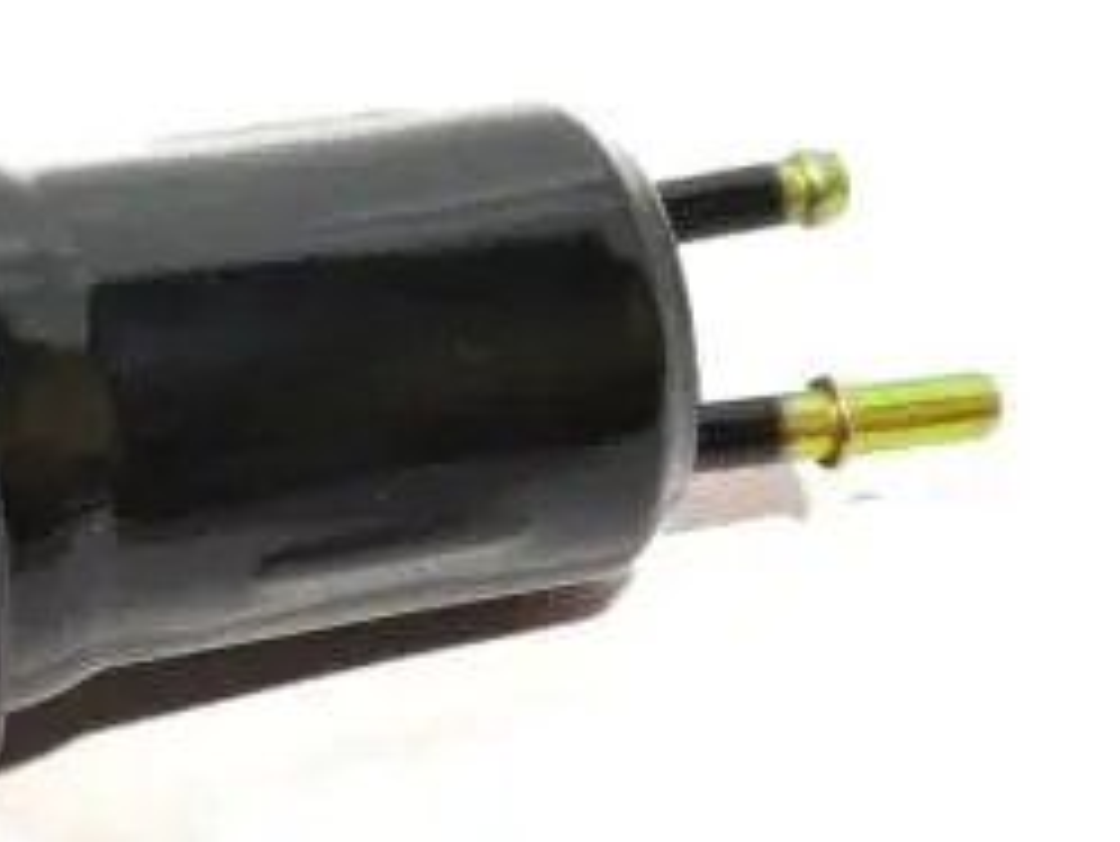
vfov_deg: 16.4
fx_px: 2913
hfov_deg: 21.5
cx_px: 207
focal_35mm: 90
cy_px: 378
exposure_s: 1/100
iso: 267
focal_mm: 4.75
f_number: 1.75
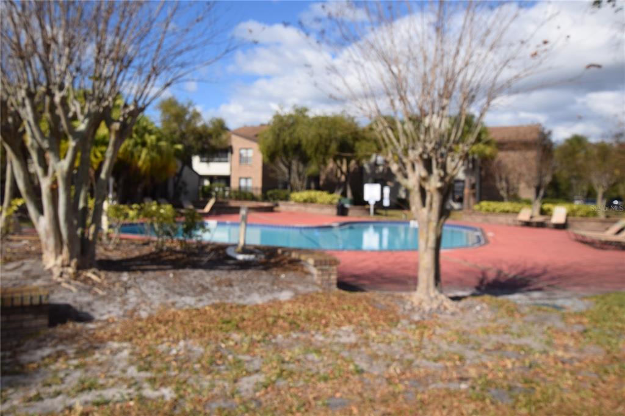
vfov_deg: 43.6
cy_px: 208
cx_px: 312
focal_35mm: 30
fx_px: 521
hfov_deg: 61.9
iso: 100
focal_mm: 20
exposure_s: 1/200
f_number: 10
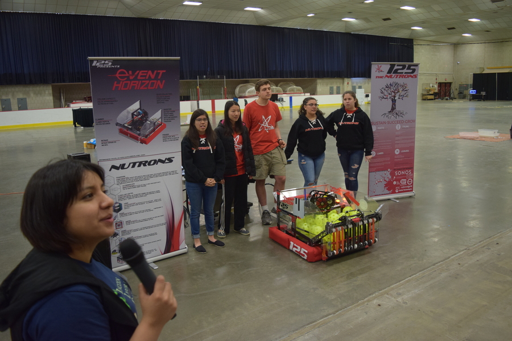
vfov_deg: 47.9
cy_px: 170
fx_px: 384
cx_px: 256
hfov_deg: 67.4
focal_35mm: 27
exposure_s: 1/60
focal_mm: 18
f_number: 3.5
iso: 1000
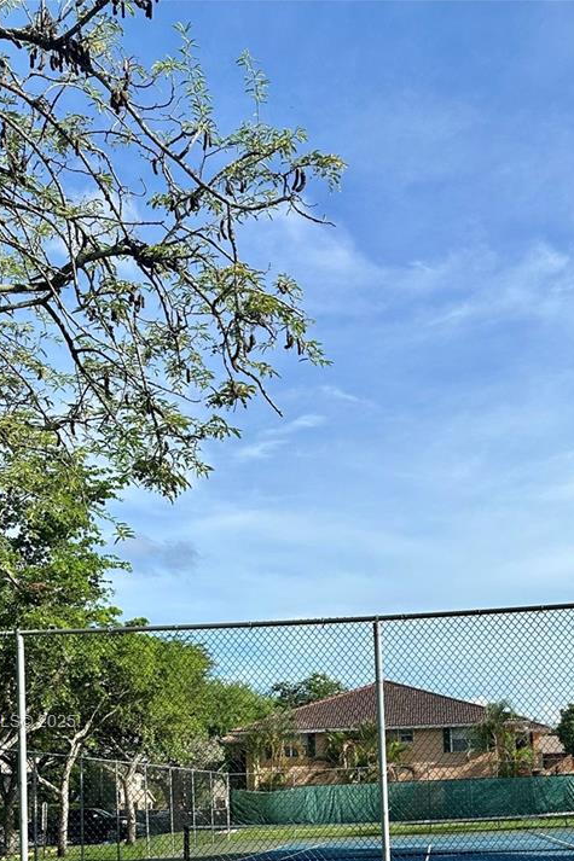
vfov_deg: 43.6
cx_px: 396
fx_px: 1005
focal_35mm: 42
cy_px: 723
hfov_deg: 31.6
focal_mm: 6.86
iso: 80
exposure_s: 1/4016
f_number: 1.78
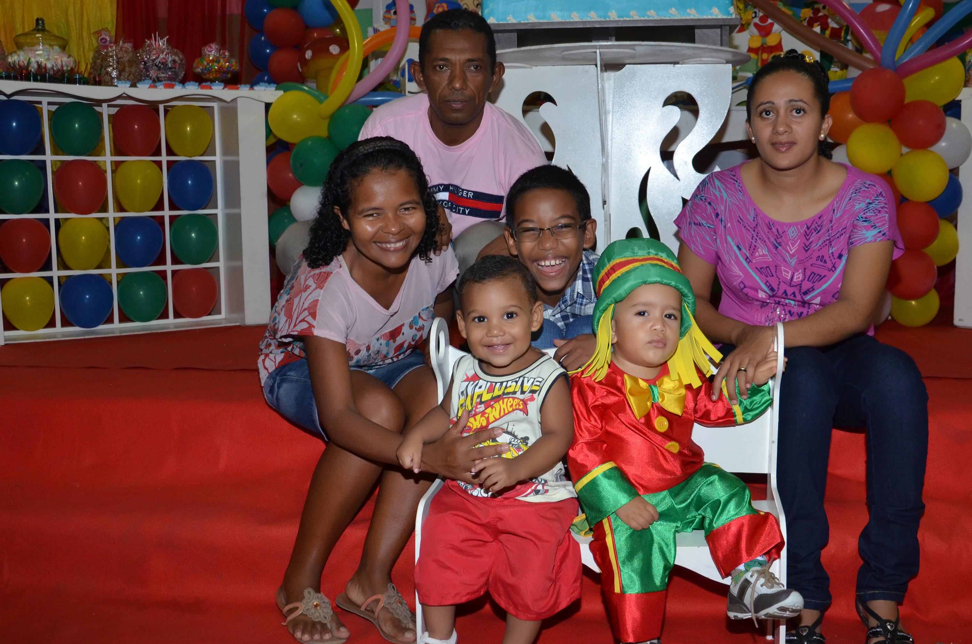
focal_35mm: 35
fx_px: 943
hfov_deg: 54.4
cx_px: 533
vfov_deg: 37.7
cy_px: 347
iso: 900
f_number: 4
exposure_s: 1/60
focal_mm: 18
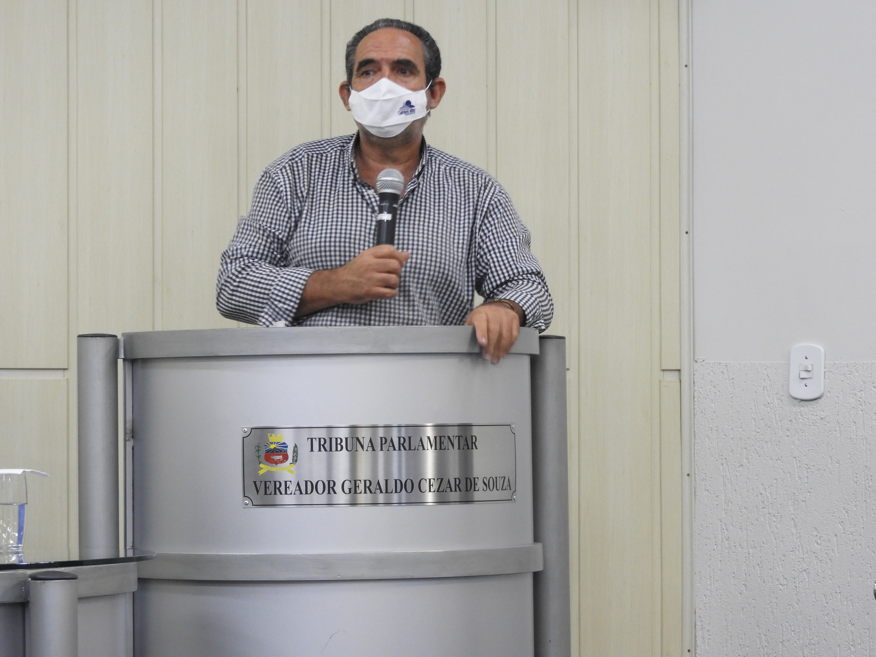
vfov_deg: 9.9
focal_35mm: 150
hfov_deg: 13.2
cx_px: 438
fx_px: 3796
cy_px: 328
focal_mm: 26.9
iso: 400
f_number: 5.2
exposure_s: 1/10
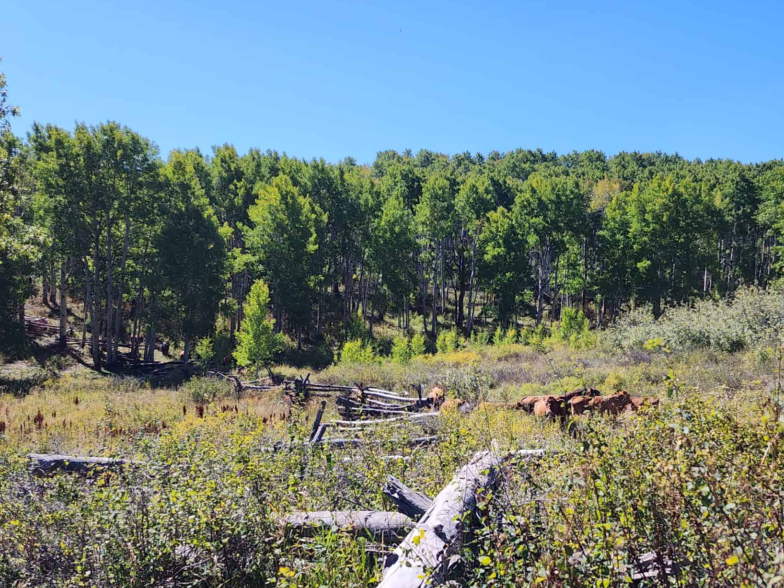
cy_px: 428
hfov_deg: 51.1
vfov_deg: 38.8
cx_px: 466
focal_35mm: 36
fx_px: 815
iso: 12
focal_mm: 6.4
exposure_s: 1/690
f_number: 1.8
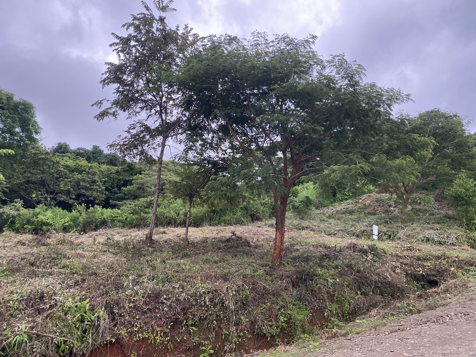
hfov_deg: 67.3
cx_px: 238
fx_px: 358
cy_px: 178
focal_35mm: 26
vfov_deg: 53.1
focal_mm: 4.25
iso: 125
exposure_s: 1/121
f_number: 1.8
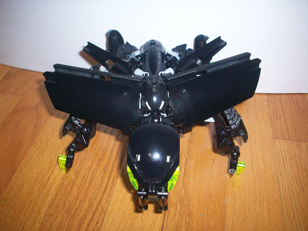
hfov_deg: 50.1
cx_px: 154
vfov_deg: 38.7
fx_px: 329
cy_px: 116
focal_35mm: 37
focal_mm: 6.2
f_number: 2.8
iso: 160
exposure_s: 1/64
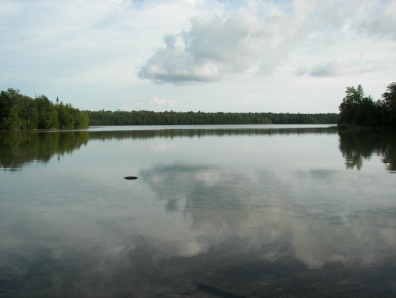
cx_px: 198
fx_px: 412
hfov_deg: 51.3
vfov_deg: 39.7
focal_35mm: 36
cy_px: 149
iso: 50
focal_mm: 6
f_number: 2.8
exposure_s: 1/640
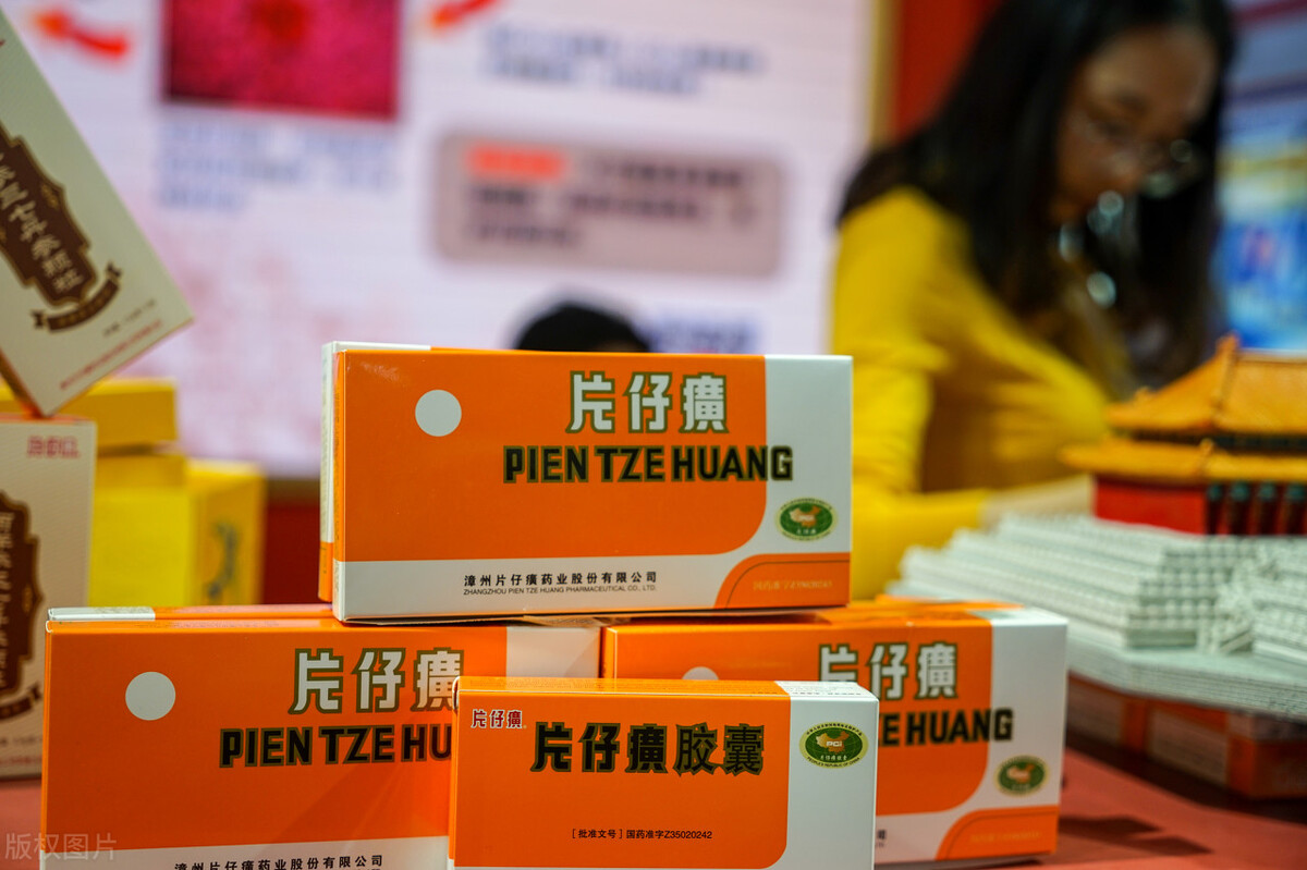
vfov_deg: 28.1
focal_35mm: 48
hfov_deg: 41.1
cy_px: 435
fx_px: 1742
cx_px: 654
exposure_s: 1/160
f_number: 4
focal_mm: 48
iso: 250
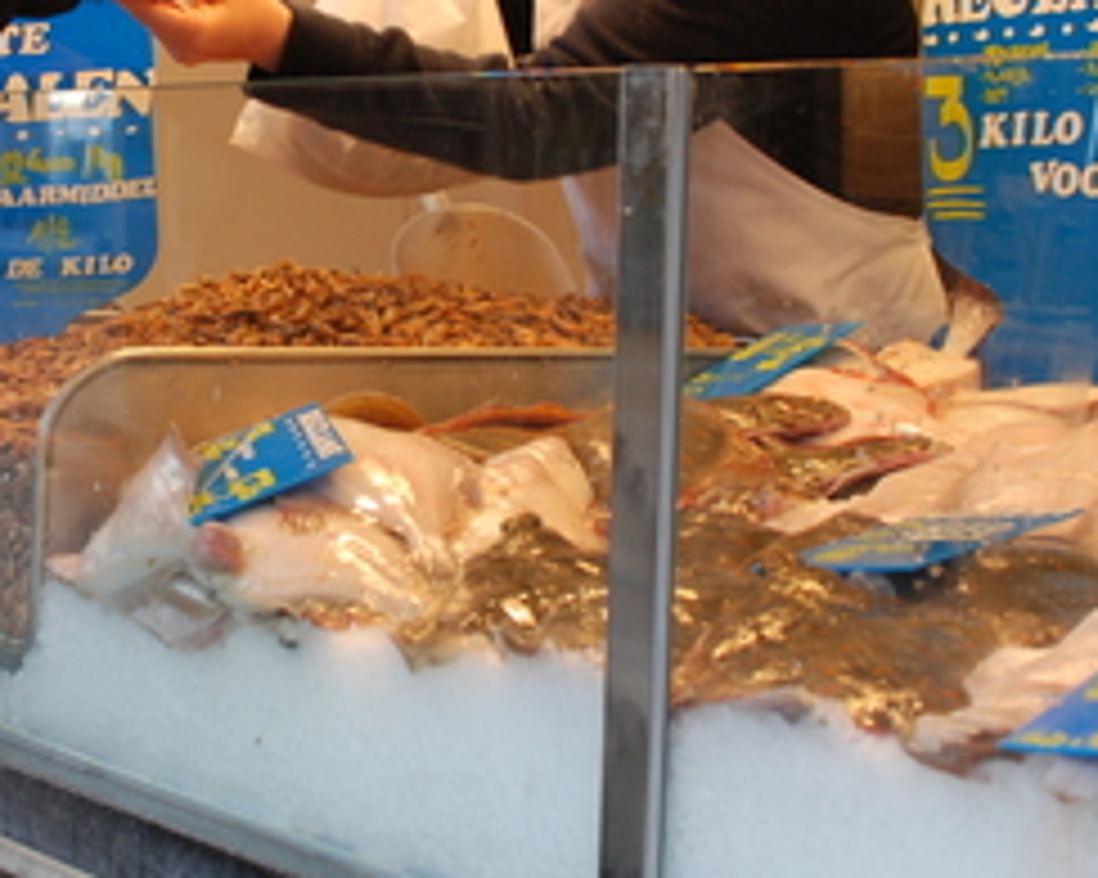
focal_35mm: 97
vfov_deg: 15.8
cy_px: 209
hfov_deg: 19.7
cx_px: 302
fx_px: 3151
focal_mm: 24
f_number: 4
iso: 200
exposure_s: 1/40
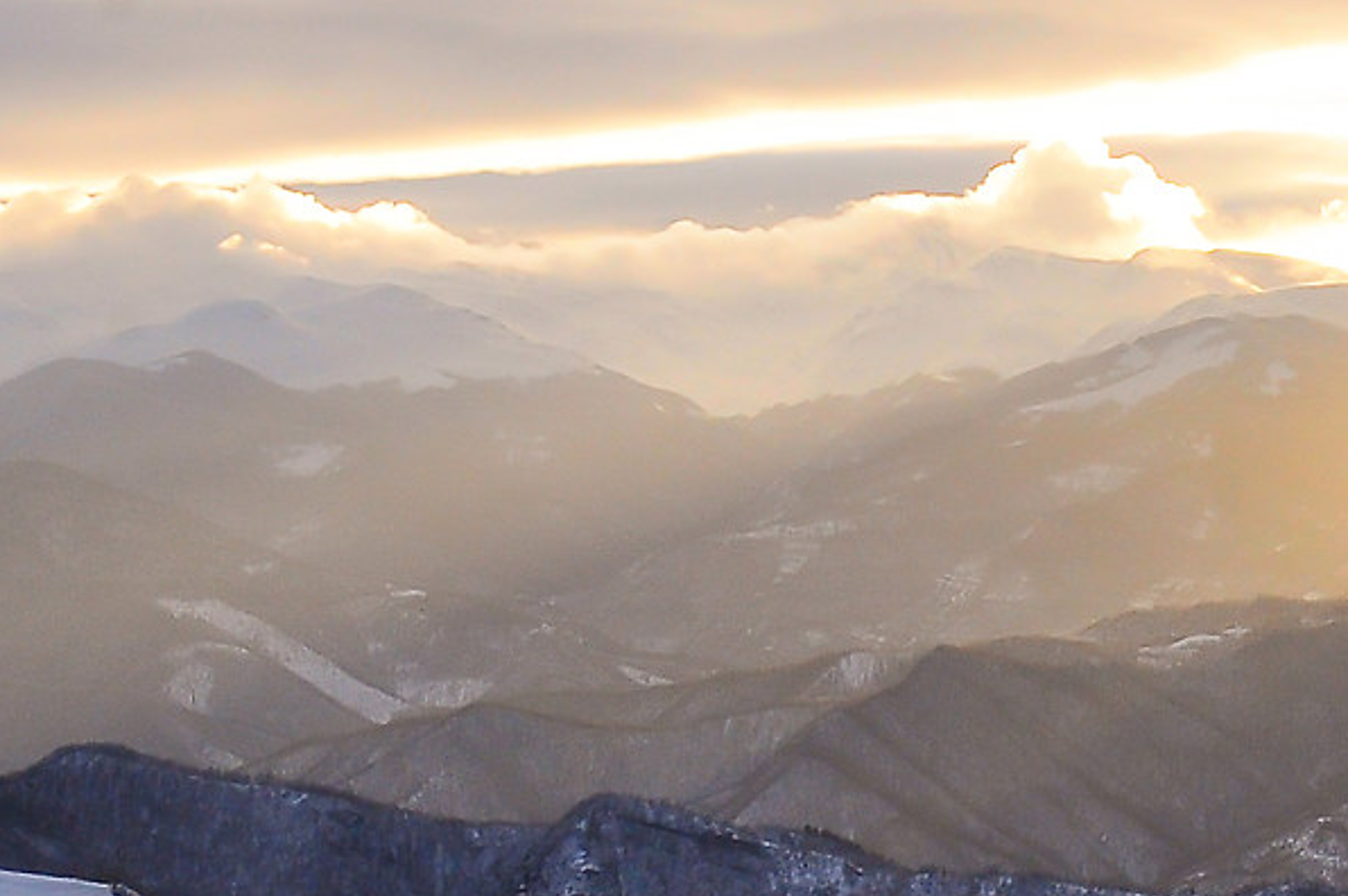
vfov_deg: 8.4
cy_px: 622
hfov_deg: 12.3
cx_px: 1714
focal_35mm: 163
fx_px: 6097
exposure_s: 1/160
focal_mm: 27
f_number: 16
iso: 500
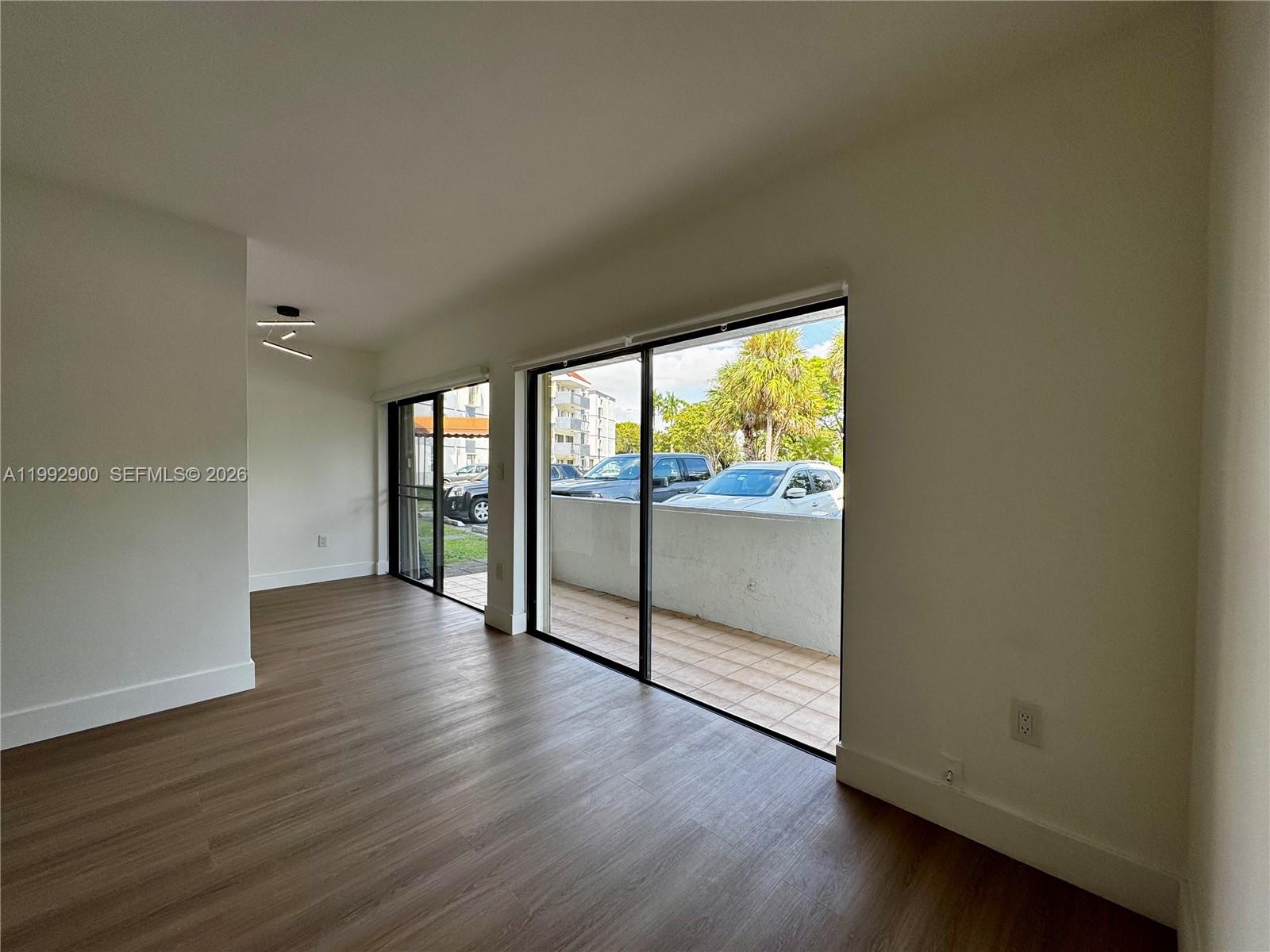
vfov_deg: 85.7
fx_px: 514
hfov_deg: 102.1
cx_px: 635
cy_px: 476
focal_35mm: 14
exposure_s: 1/307
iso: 40
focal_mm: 2.22
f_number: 2.2
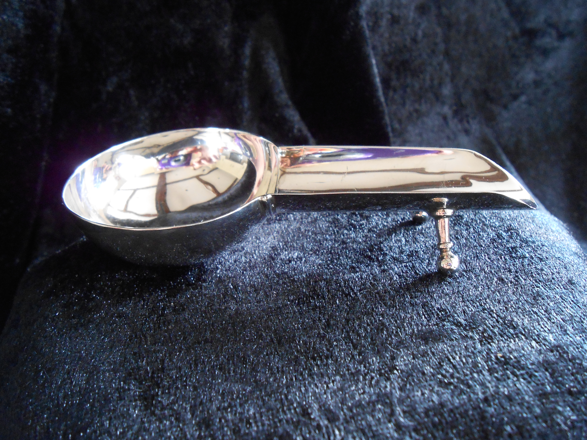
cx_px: 294
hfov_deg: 60.0
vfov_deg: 46.8
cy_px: 220
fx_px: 509
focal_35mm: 30
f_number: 3.8
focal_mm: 5.3
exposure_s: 1/6
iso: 400
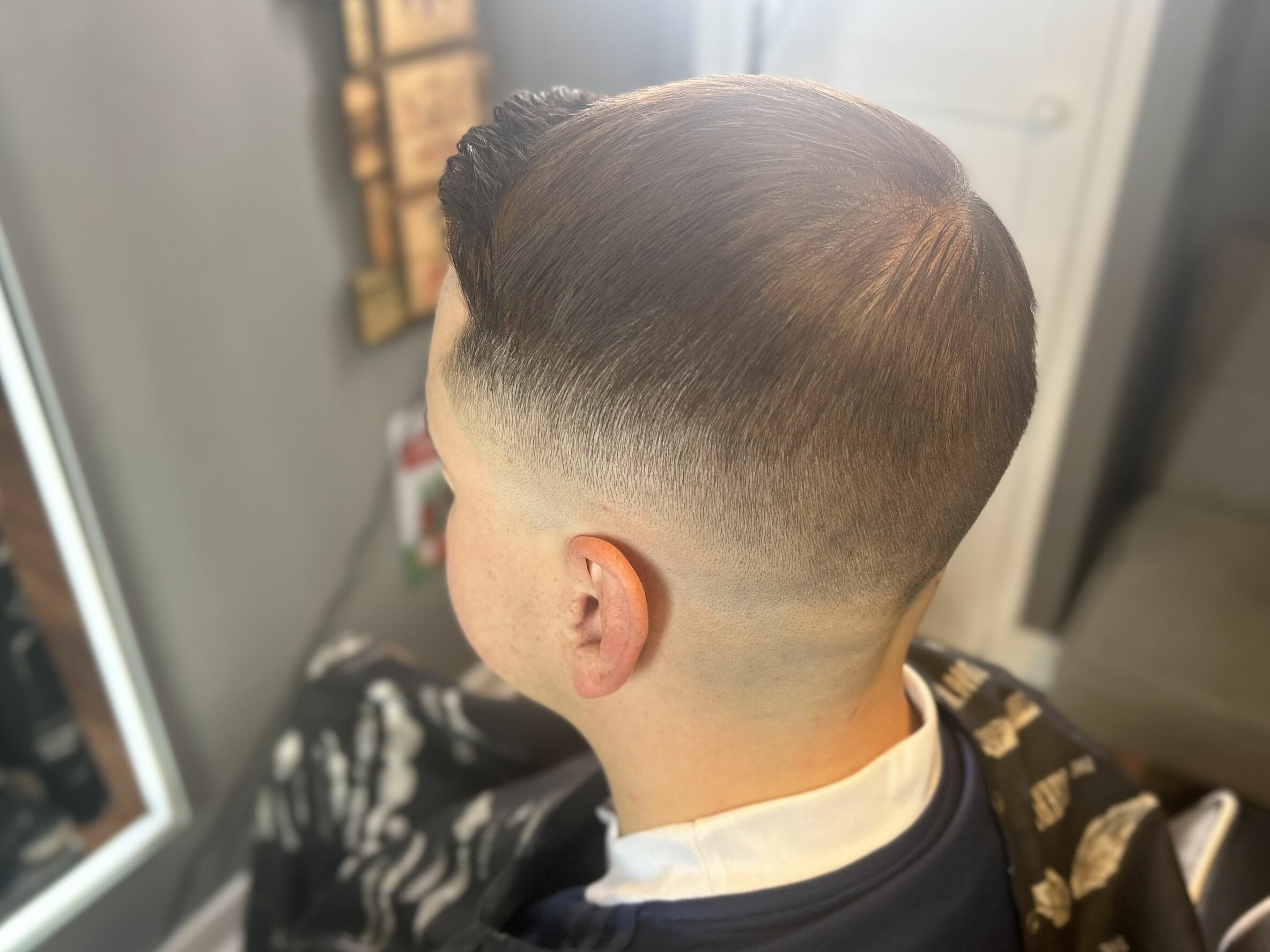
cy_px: 502
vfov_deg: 46.8
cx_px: 672
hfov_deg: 59.9
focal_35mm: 30
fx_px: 1101
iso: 100
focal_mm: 5.7
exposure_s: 1/50
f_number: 1.5
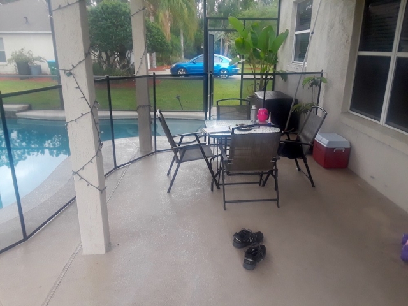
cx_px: 204
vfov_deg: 49.7
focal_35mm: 28
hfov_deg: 63.4
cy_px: 153
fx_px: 330
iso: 50
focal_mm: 2.9
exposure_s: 1/120
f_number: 1.9
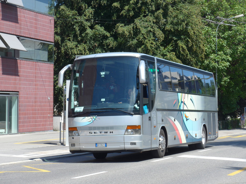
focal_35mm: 103
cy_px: 92
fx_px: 732
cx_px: 123
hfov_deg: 19.1
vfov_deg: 14.4
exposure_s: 1/320
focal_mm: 20.4
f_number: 4.8
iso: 100
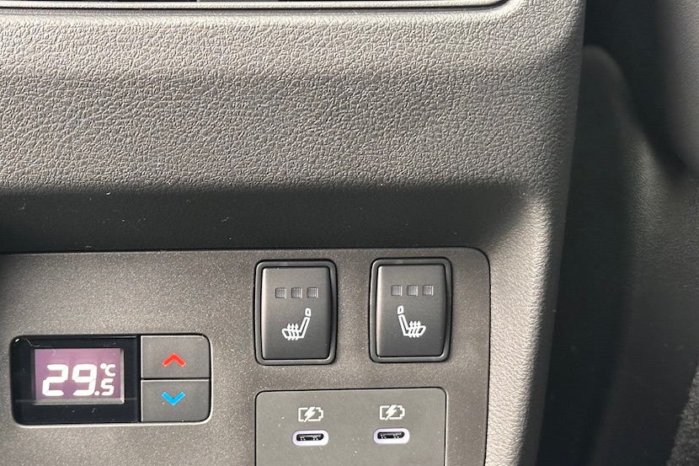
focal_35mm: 77
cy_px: 308
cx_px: 243
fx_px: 1495
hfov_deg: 26.2
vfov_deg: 17.7
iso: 400
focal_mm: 6.86
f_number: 1.78
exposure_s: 1/40
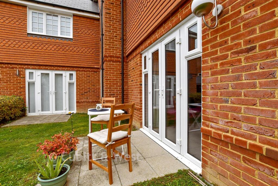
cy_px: 93
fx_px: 116
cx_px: 139
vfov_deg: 77.3
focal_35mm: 15
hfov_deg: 100.4
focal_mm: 10
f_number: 8
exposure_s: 1/250
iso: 400
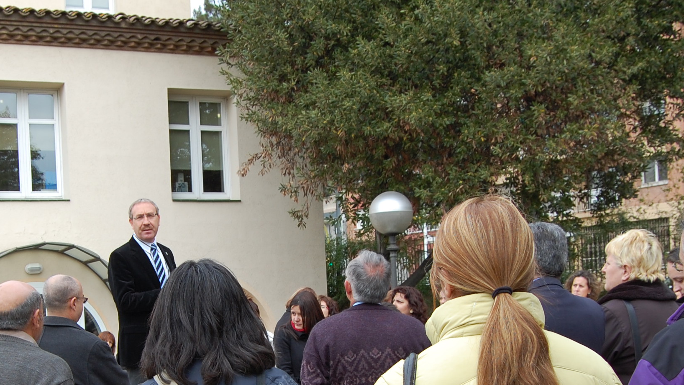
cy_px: 335
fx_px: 943
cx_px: 245
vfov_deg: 22.6
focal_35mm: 52
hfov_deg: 39.5
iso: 200
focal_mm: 18
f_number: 7.1
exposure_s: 1/200
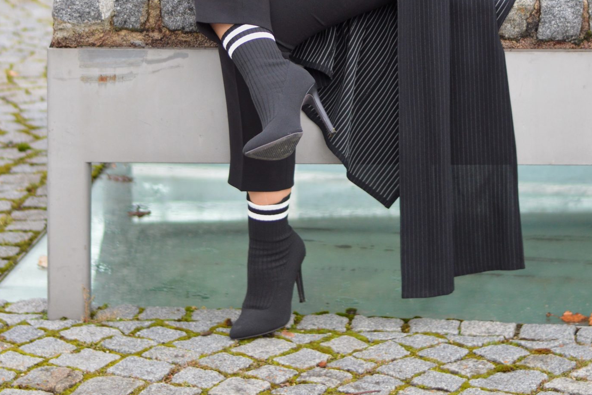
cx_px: 325
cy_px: -80
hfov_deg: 14.8
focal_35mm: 139
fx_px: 2286
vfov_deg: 9.7
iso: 400
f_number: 2.2
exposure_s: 1/400
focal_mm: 50
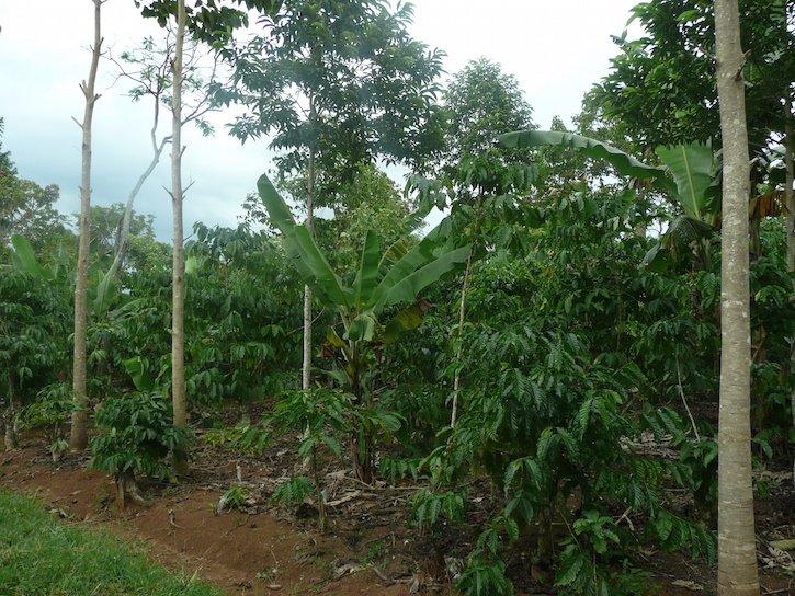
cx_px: 398
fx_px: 735
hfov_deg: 56.8
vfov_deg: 44.2
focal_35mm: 32
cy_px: 298
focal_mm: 5.2
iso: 100
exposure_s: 1/400
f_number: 3.5
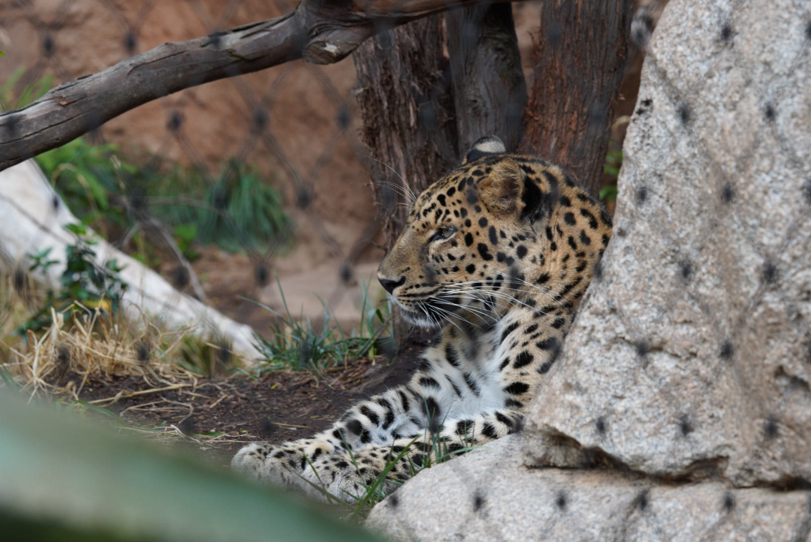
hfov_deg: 15.2
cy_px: 271
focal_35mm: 135
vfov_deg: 10.2
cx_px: 406
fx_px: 3043
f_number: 6.3
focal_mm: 90
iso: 320
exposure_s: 1/60
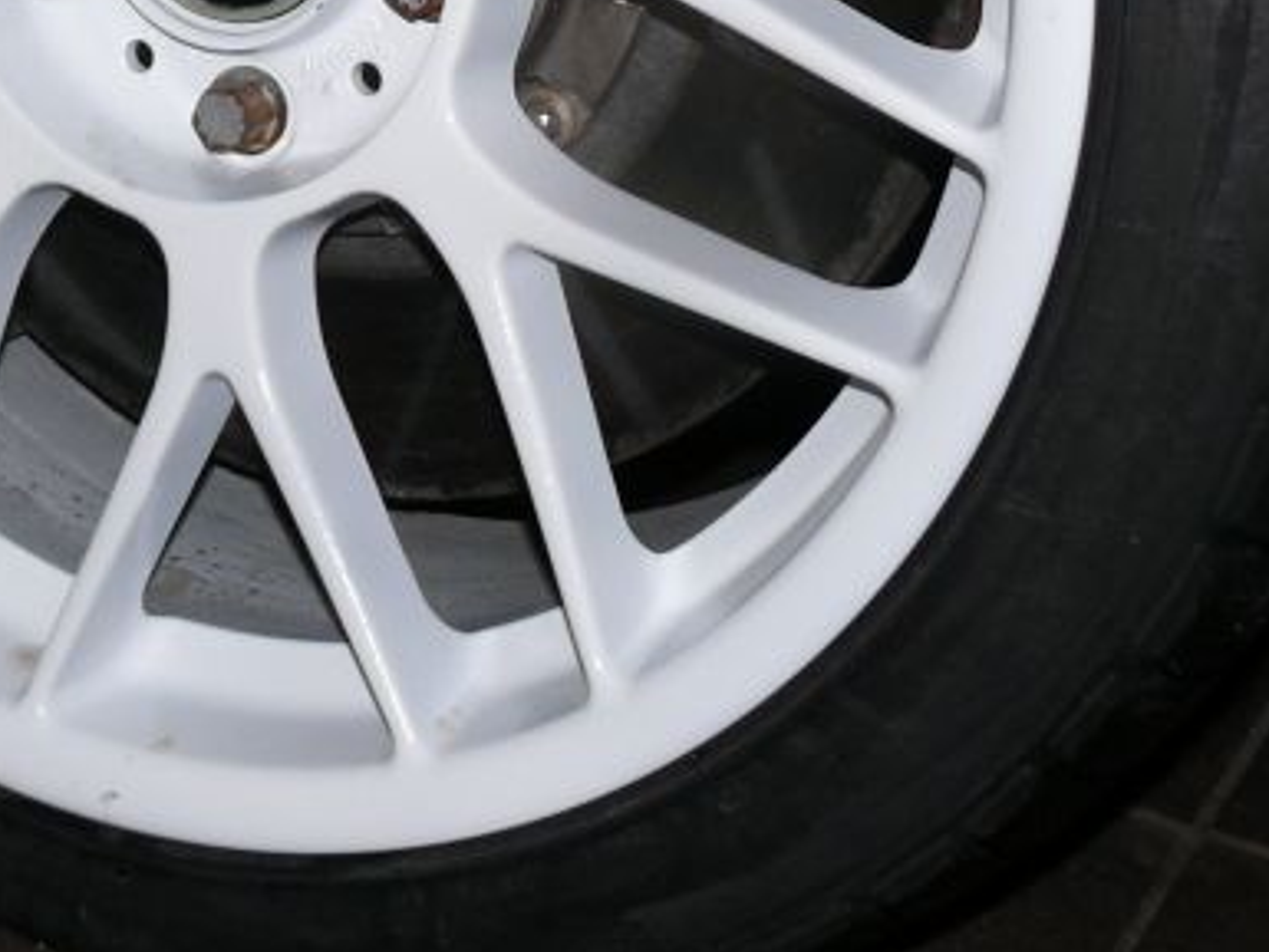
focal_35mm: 93
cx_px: -20
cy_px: -247
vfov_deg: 15.2
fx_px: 3410
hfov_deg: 20.4
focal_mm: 7.4
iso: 100
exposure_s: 1/30
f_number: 2.8
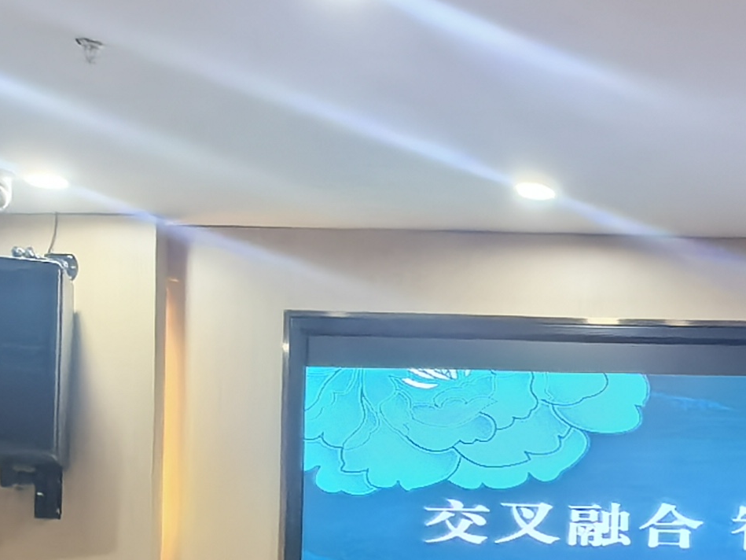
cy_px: 736
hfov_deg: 21.5
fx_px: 1767
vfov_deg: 16.9
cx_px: 978
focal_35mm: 82
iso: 250
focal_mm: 1.95
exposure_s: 1/50
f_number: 2.2
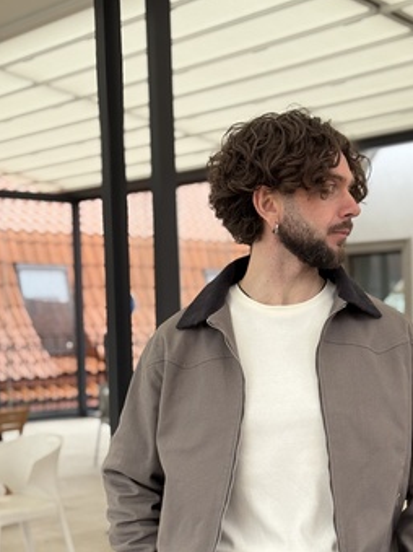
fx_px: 1082
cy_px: 371
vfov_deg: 28.4
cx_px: 289
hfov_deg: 21.5
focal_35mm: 68
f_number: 1.78
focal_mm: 6.76
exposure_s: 1/429
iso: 64
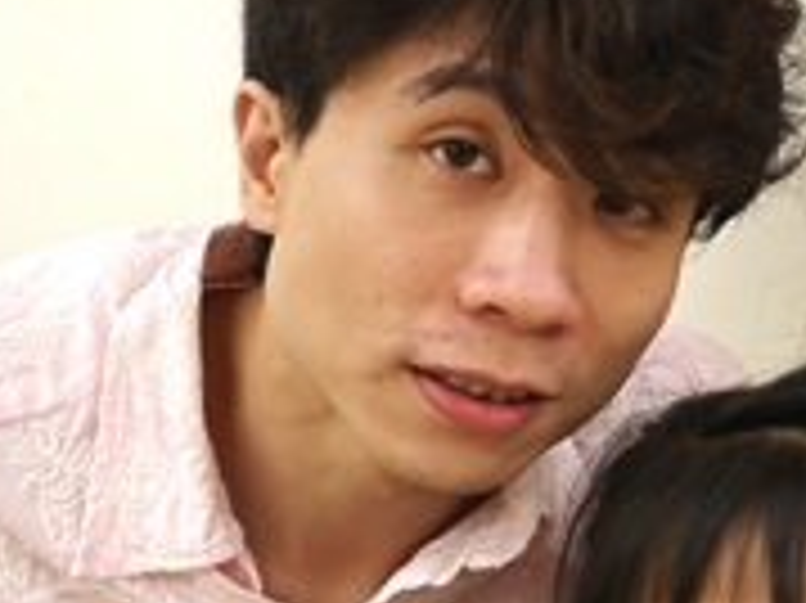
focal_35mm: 109
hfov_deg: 17.5
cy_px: 448
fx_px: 2536
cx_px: 860
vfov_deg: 13.5
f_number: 2.5
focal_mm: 14
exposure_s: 1/40
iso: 400
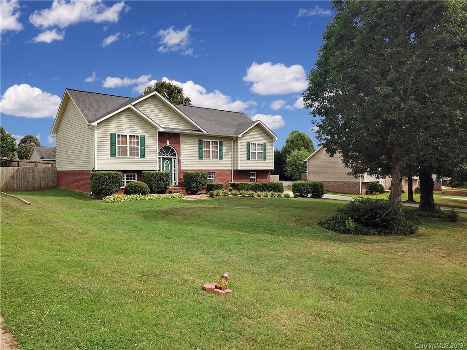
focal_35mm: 26
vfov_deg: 53.1
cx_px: 234
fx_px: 351
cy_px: 175
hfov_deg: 67.3
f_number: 2.2
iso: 100
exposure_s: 1/800
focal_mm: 4.73
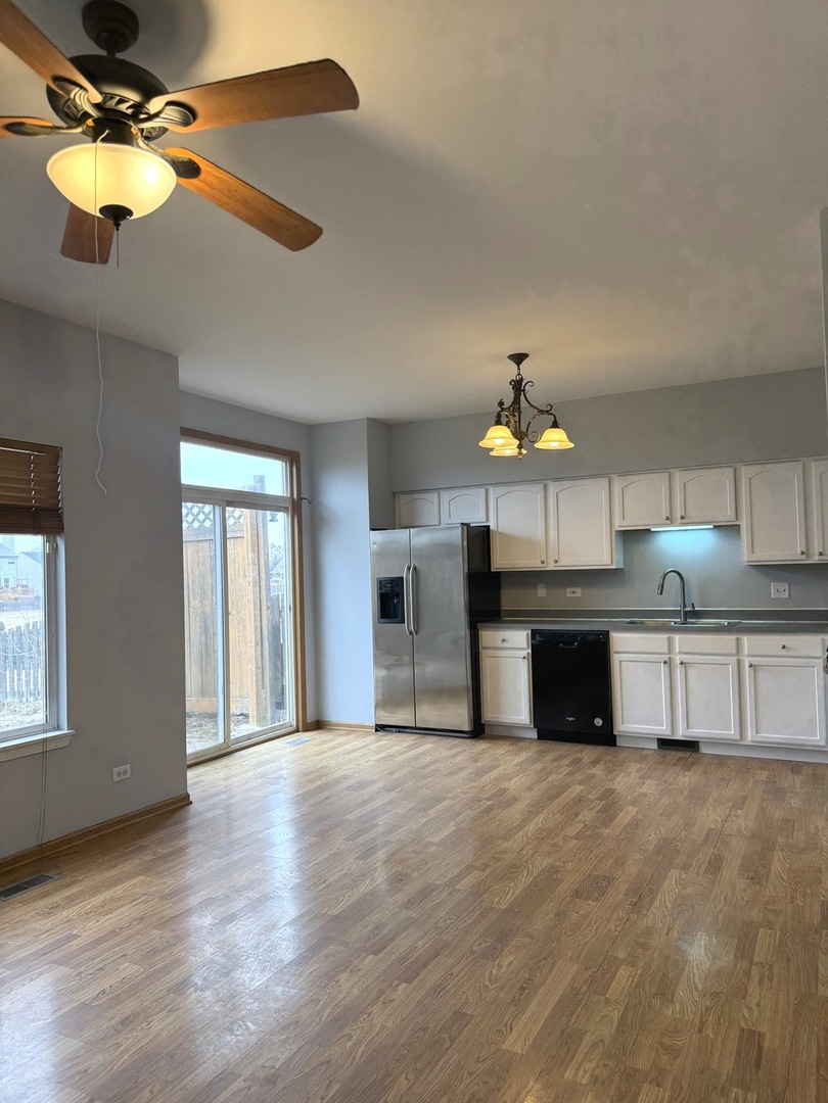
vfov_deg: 71.6
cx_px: 414
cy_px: 552
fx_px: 765
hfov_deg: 56.8
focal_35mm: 24
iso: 160
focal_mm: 6.76
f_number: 1.78
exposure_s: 1/239
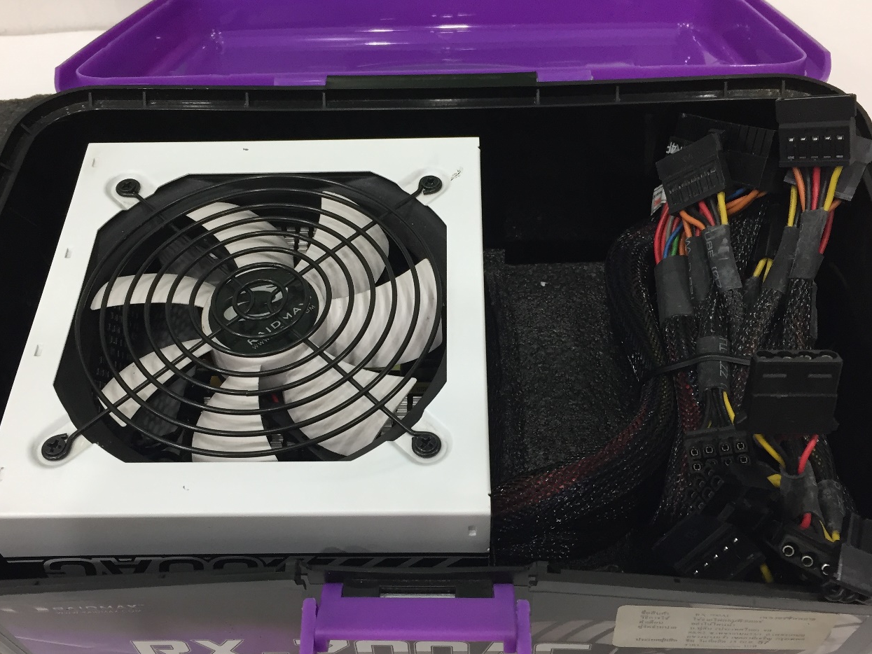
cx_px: 424
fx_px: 957
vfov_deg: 37.7
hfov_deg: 49.0
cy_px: 361
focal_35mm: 38
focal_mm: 4.15
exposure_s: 1/33
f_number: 2.2
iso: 100
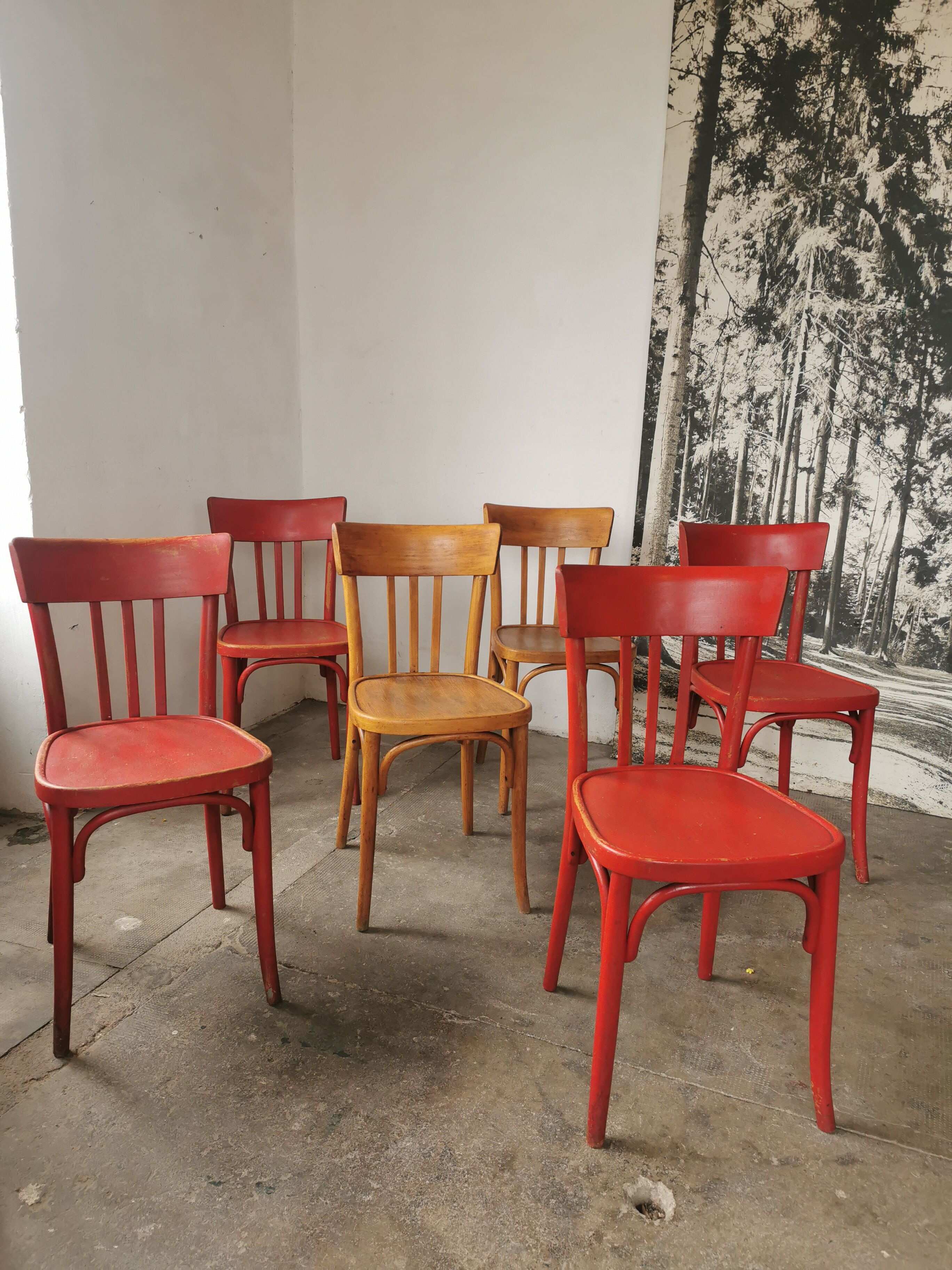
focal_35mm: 27
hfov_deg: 51.4
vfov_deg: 65.3
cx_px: 476
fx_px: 990
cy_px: 635
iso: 125
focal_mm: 5.56
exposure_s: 1/120
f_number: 1.6
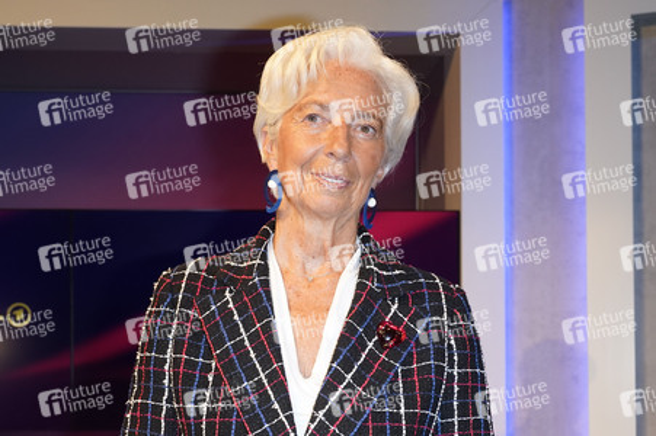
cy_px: 218
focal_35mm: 35
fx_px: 637
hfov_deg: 54.5
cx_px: 328
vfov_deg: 37.8
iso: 2000
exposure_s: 1/160
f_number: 5.6
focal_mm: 35
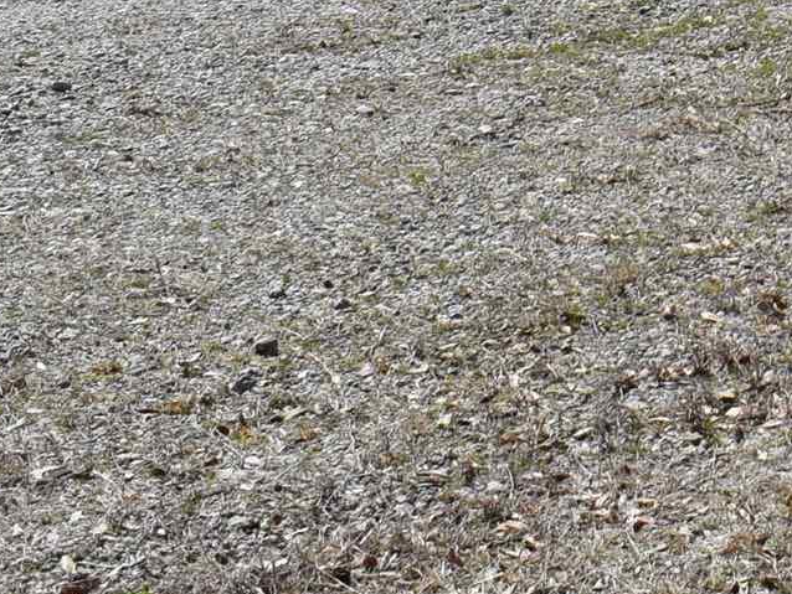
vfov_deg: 10.9
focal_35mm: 125
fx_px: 2861
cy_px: -557
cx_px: 1194
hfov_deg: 14.7
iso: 200
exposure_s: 1/400
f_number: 10
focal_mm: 18
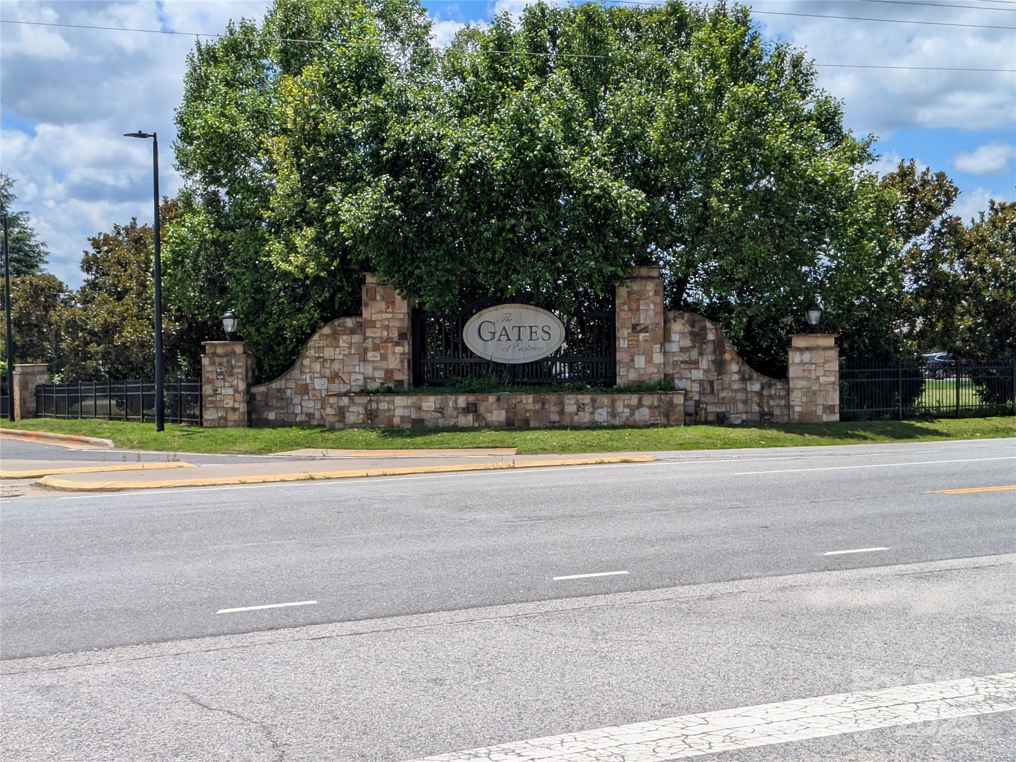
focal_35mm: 49
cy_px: 381
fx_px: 1438
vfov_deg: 29.7
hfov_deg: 38.9
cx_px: 508
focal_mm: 4.53
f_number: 1.7
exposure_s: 1/2825
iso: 43
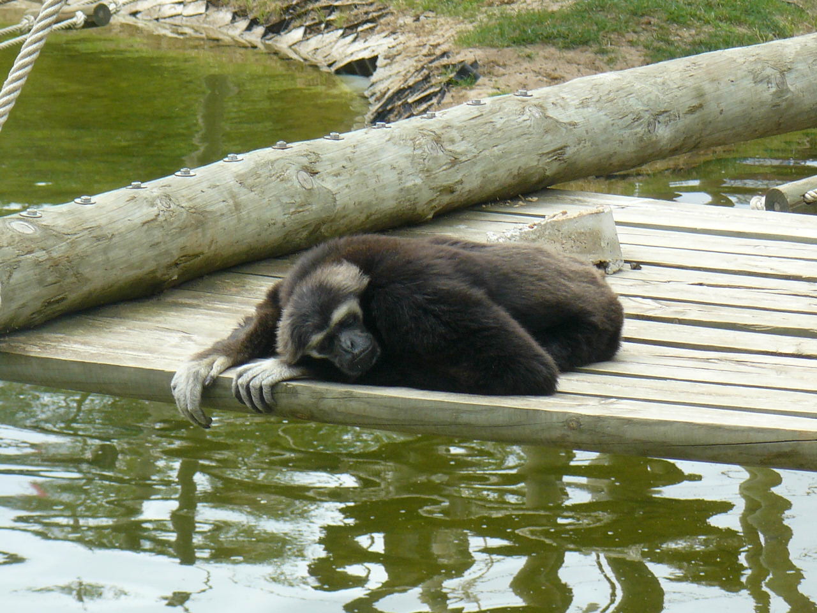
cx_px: 408
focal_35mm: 236
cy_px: 306
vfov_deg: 6.3
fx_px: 5570
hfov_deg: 8.4
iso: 100
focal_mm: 26.2
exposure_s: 1/250
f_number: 5
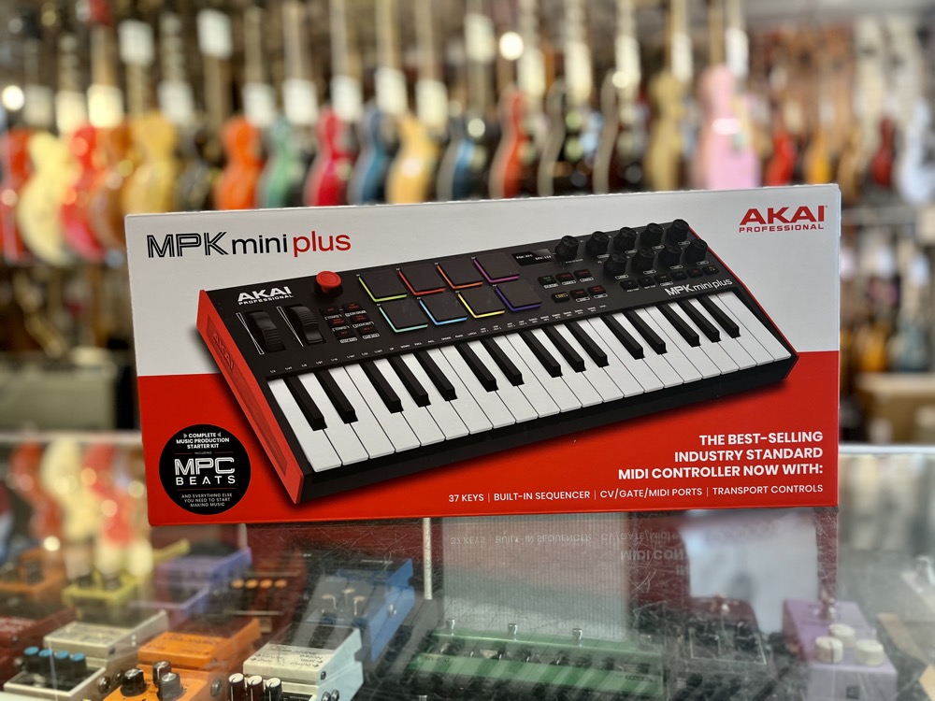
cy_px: 350
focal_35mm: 26
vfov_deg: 53.1
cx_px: 468
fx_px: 702
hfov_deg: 67.3
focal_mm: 5.1
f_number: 1.6
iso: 160
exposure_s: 1/60
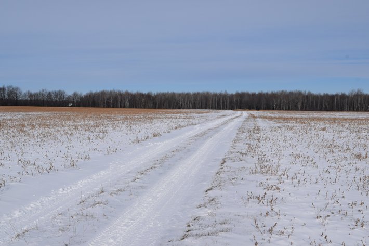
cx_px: 184
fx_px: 446
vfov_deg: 30.8
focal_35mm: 44
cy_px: 123
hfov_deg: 45.0
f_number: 14
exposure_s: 1/800
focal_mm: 29
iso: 200
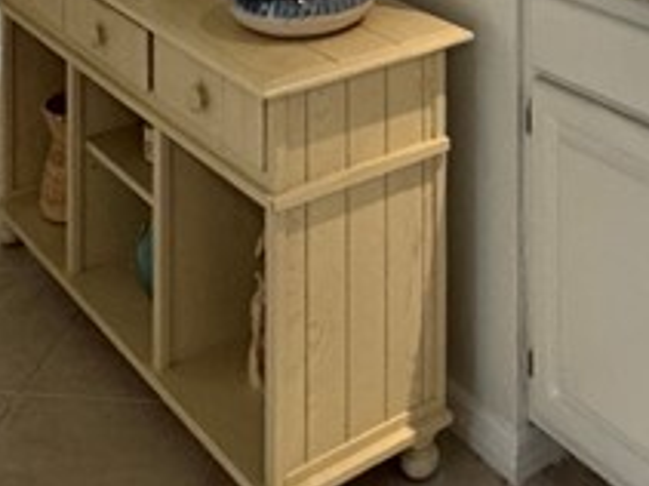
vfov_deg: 16.9
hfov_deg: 28.2
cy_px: -443
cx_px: 480
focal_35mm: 68
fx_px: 1274
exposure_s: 1/60
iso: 250
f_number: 2.2
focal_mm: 2.22
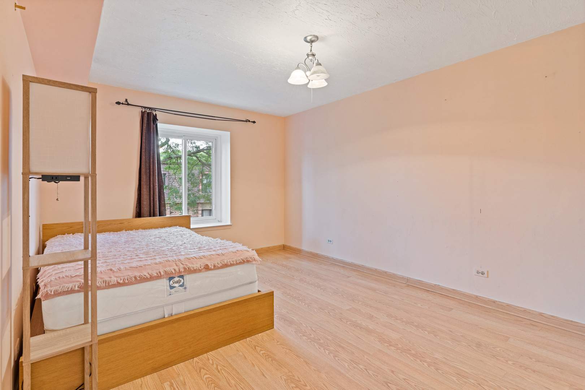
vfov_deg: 70.4
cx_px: 292
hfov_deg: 93.3
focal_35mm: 17
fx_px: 276
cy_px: 195
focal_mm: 17
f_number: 8
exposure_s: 1.3
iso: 320
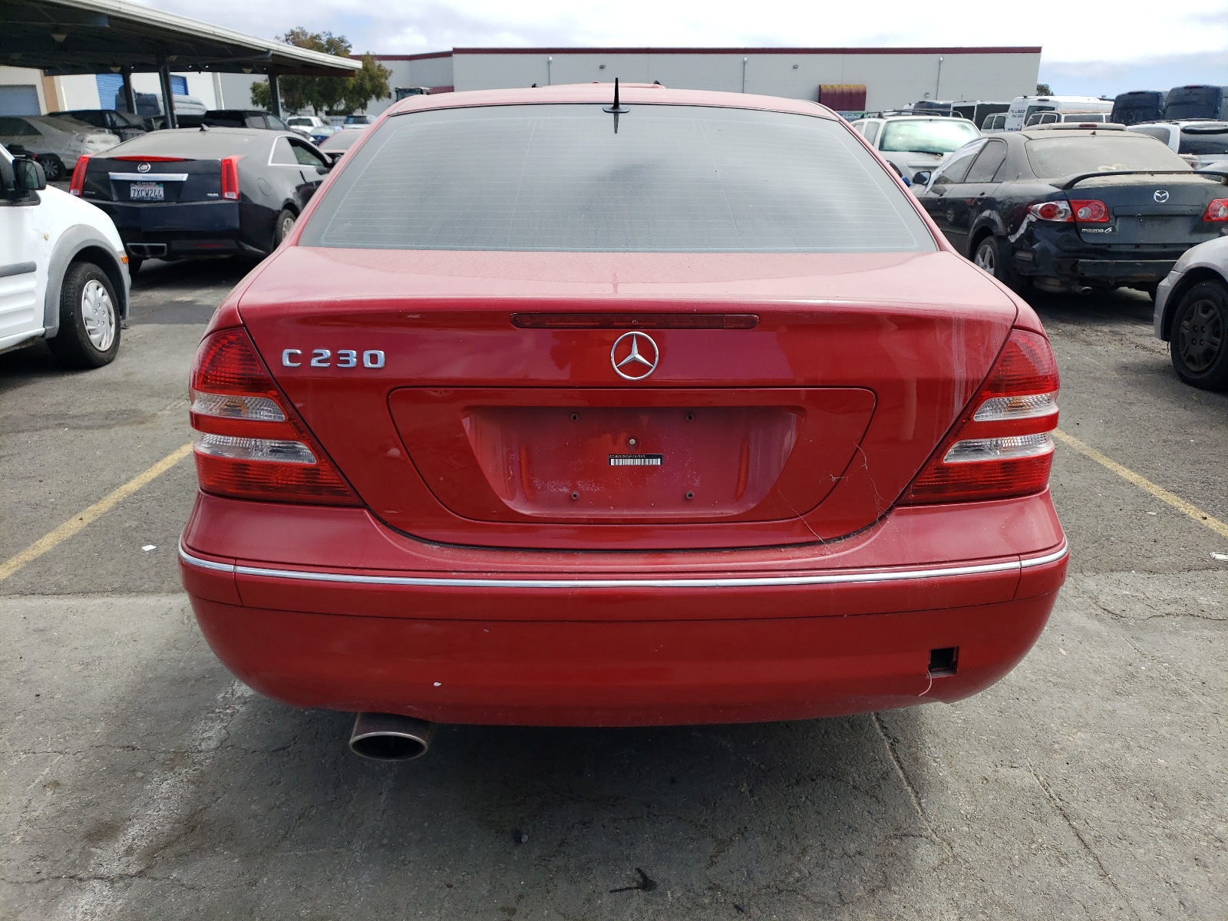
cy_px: 460
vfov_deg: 53.1
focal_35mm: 26
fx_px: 922
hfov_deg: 67.3
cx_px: 614
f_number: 1.5
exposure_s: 1/2000
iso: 50
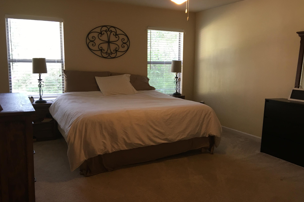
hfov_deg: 60.3
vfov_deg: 42.3
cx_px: 152
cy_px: 101
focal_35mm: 31
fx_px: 262
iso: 40
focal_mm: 4.15
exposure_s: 1/17
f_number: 2.2
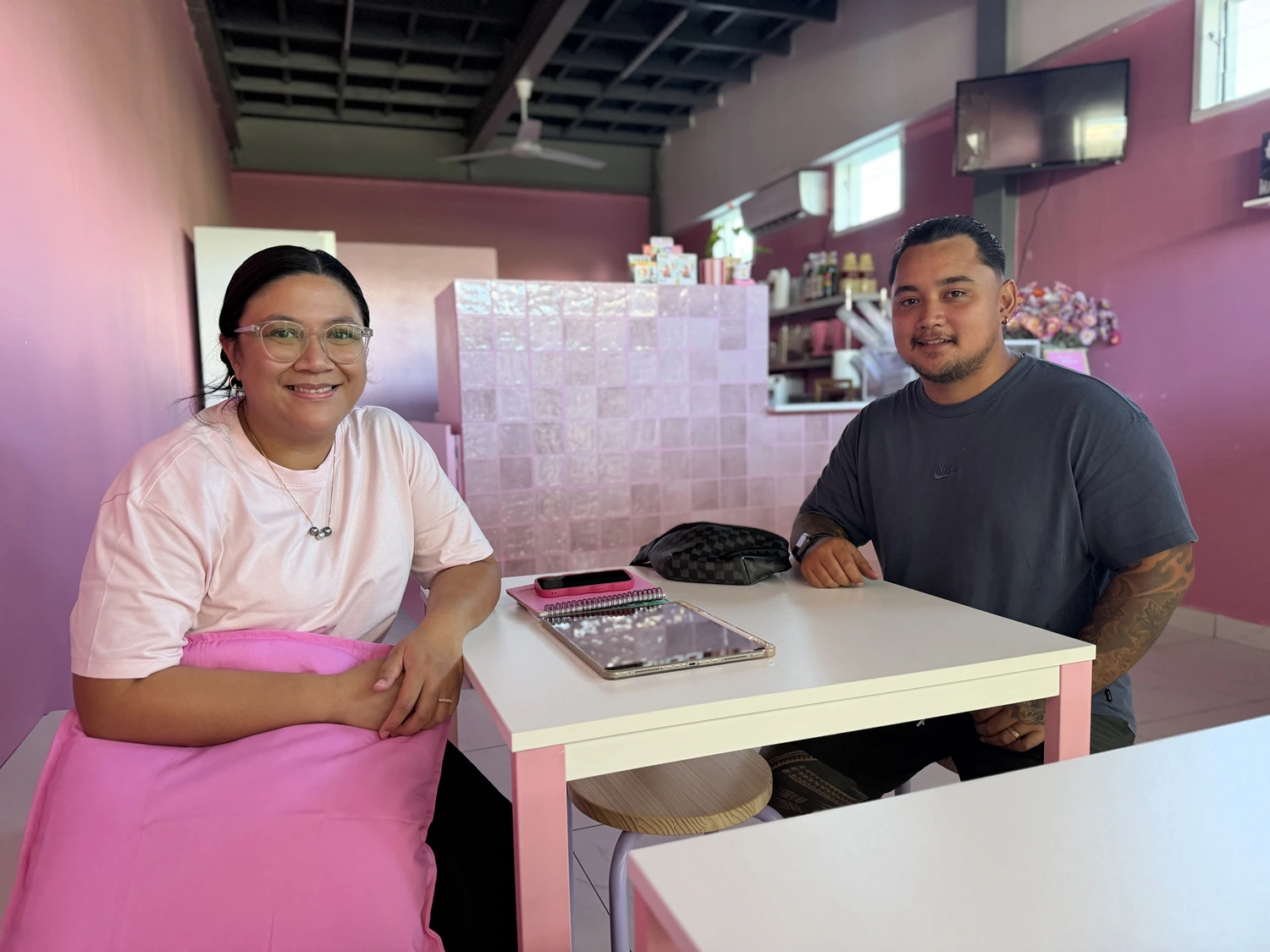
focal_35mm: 24
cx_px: 635
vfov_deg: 56.8
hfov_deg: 71.6
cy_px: 476
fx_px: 881
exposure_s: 1/60
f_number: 1.78
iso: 400
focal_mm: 6.76
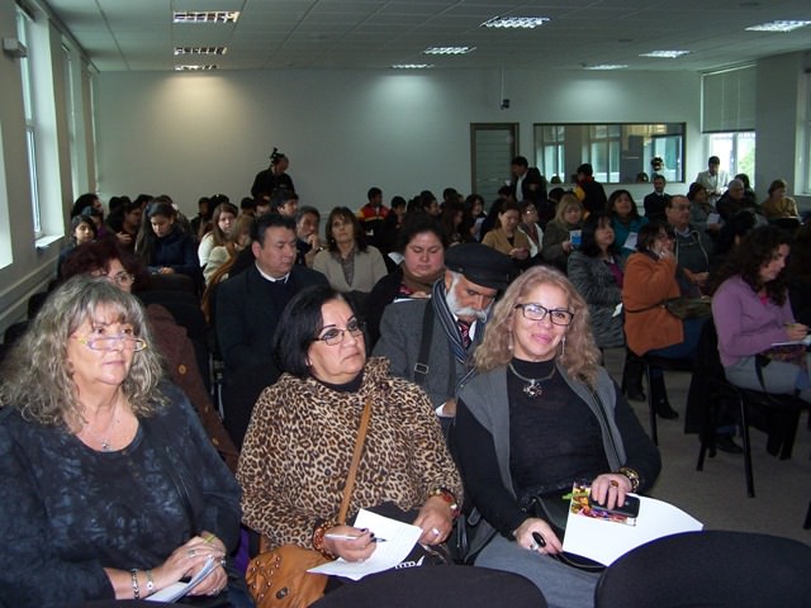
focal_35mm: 38
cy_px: 304
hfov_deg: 49.0
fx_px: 890
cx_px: 406
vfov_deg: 37.7
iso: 140
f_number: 2.8
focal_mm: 6.3
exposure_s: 1/60
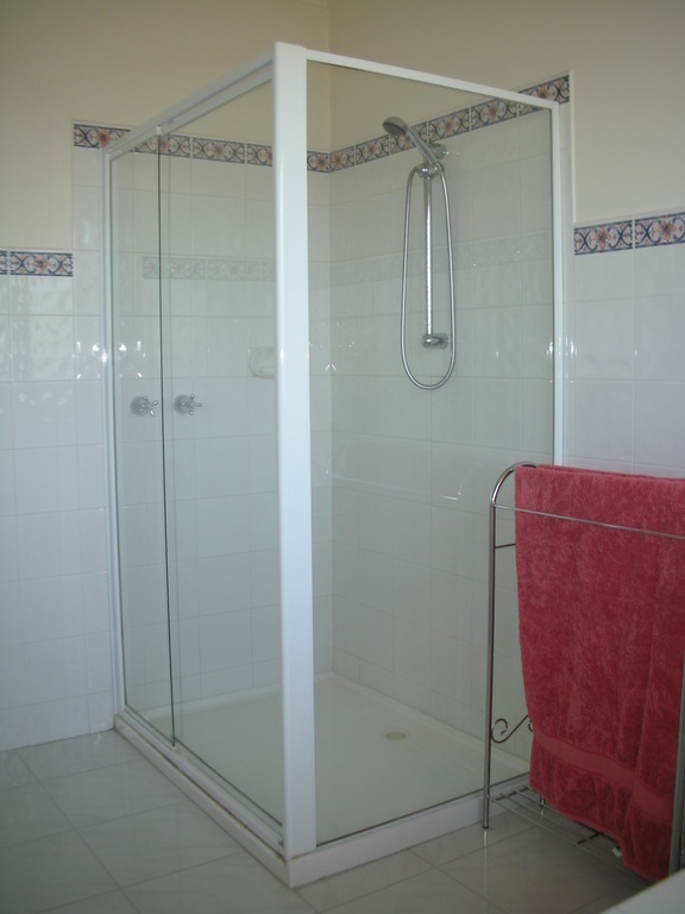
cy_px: 457
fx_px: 923
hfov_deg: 40.7
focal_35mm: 35
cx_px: 342
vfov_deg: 52.6
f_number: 2.8
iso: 50
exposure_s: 1/41.6
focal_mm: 5.8
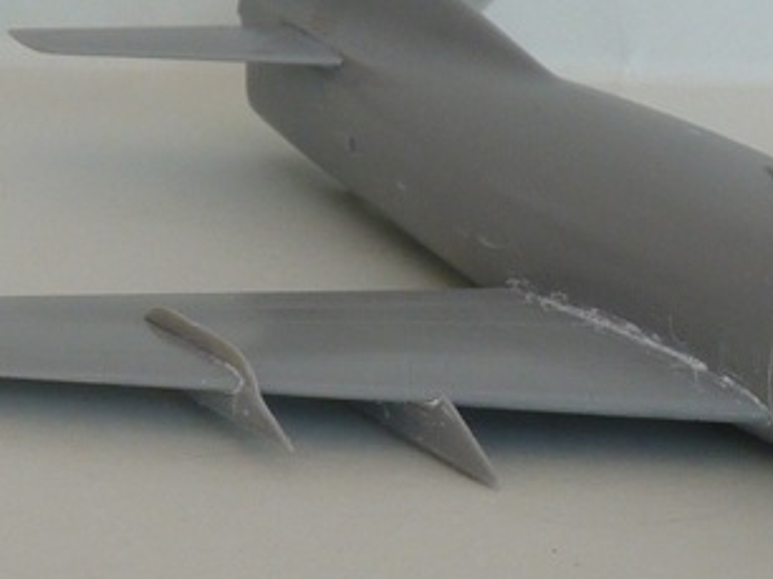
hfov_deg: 11.1
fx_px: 3972
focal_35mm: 178
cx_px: 647
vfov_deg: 8.3
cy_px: 293
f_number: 4
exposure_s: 1/200
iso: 100
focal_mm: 6.8
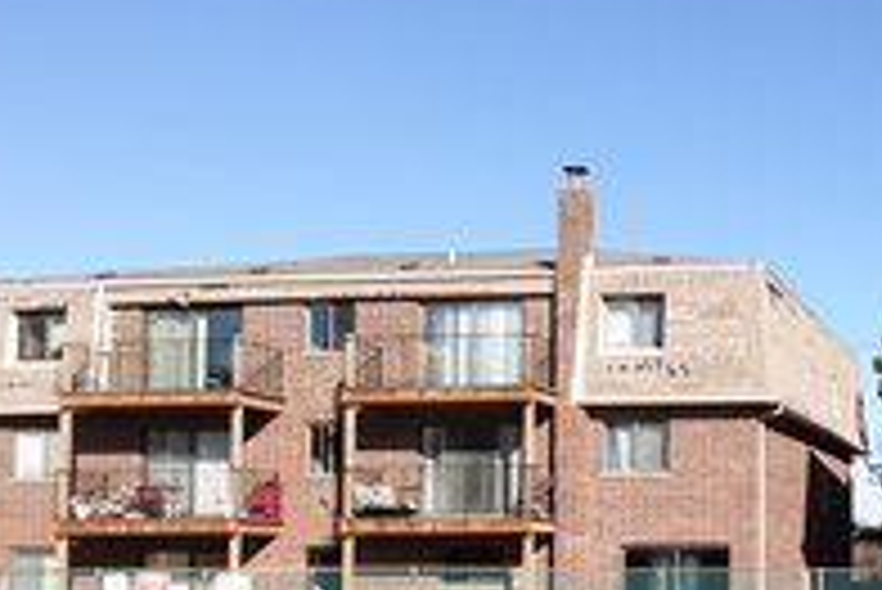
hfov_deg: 35.2
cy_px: 509
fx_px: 1201
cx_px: 945
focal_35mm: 49
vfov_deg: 26.8
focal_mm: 7.6
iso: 125
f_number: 2
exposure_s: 1/2500
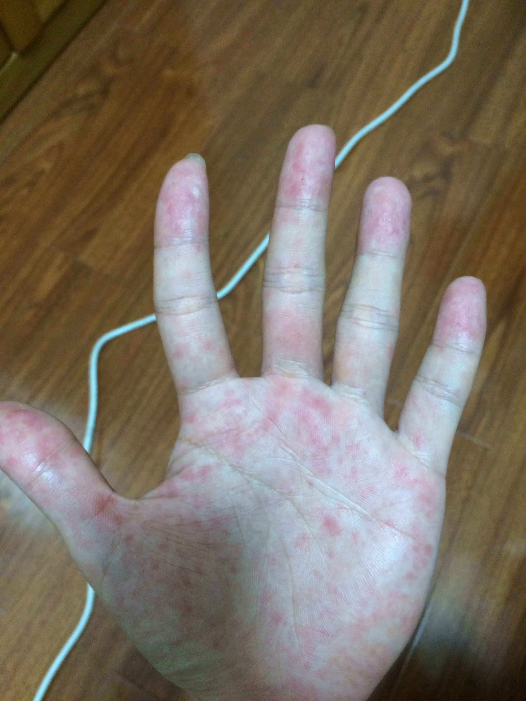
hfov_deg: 48.2
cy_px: 350
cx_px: 263
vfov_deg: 61.7
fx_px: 588
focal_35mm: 29
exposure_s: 1/33
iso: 250
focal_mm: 4.15
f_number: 2.2
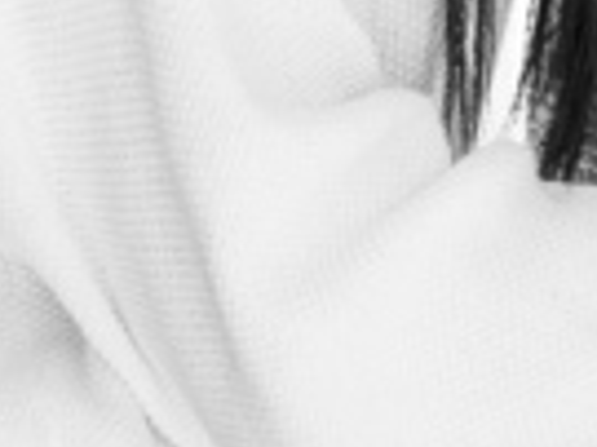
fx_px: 12406
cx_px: 389
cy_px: -571
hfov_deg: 2.8
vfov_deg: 2.1
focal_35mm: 720
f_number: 4
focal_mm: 56
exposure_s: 1/250
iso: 320
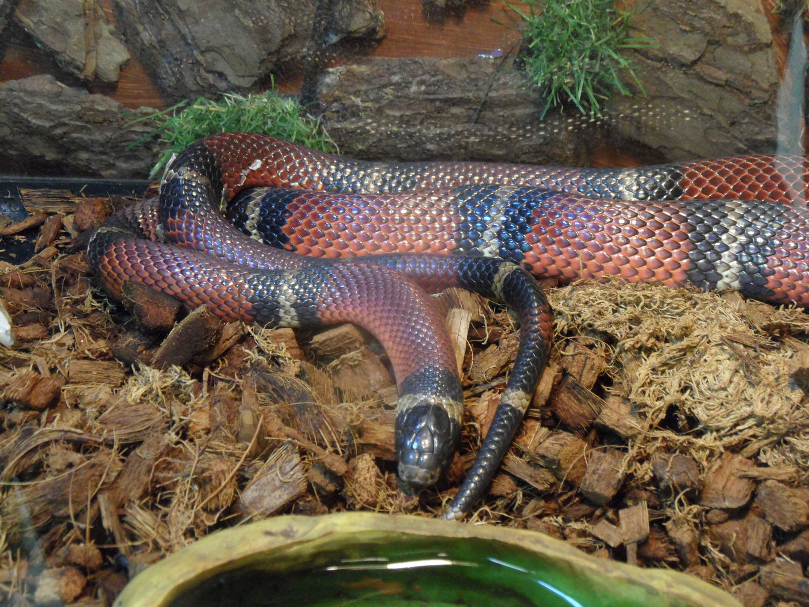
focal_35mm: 60
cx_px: 404
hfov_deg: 32.2
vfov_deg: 24.4
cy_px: 304
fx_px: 1402
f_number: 4
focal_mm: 10.3
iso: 400
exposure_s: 1/8
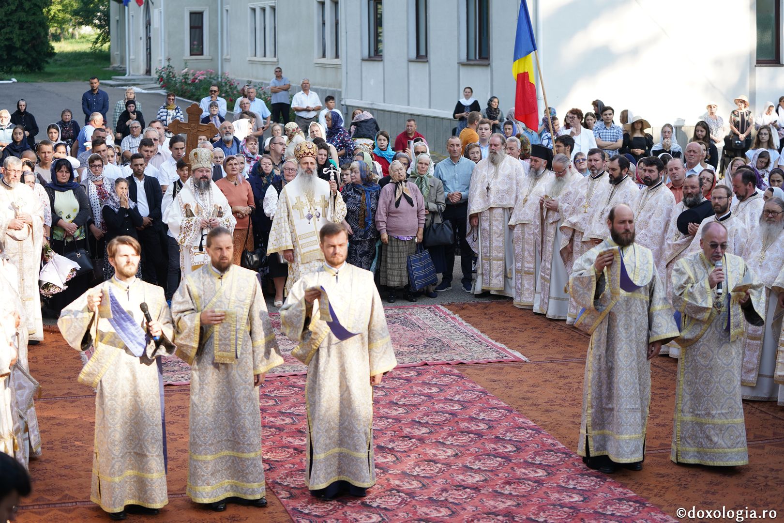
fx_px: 1524
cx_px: 392
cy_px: 262
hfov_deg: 28.8
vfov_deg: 19.5
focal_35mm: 70
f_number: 2.8
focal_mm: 70
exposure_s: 1/400
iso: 160
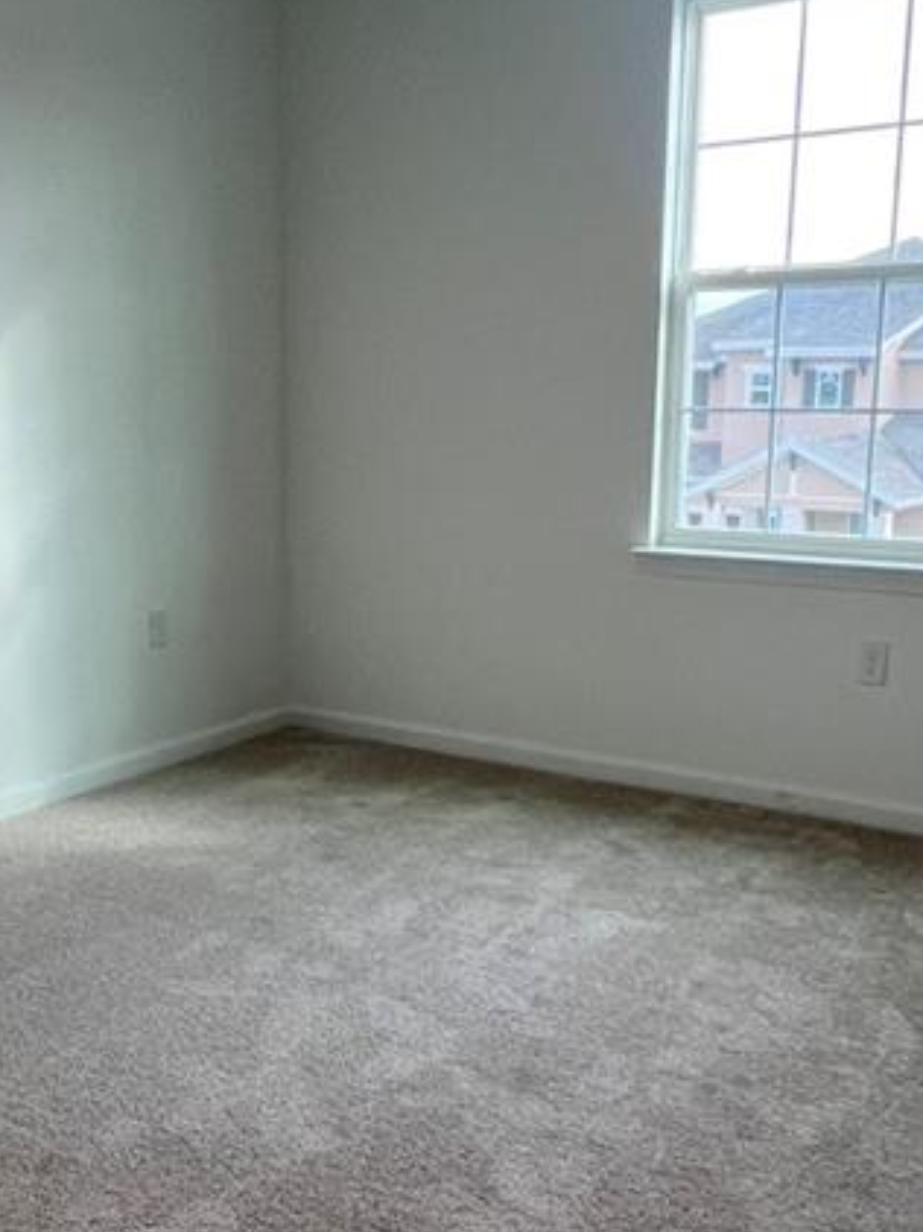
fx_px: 1317
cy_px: 704
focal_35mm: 37
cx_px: 307
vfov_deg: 50.0
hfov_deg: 38.2
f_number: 1.8
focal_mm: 1.57
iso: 64
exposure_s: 1/120
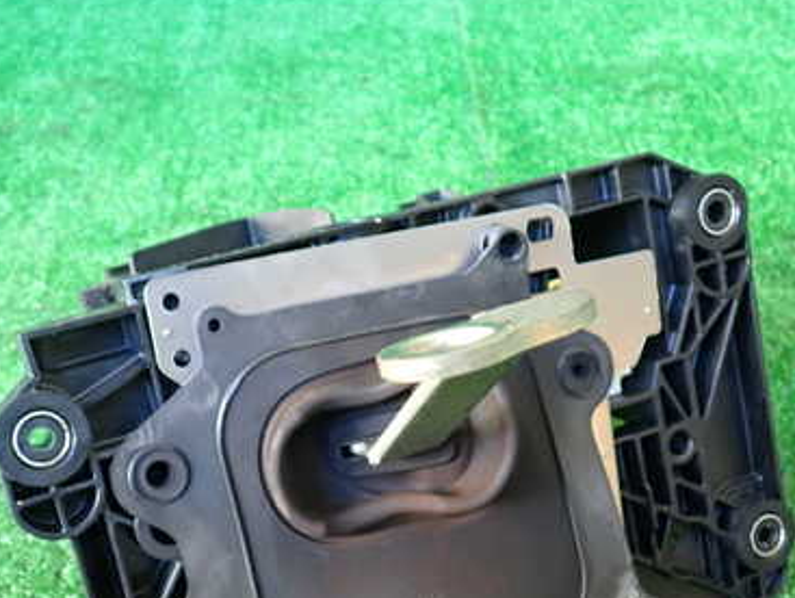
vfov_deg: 29.5
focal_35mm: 49
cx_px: 373
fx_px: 1126
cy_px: 405
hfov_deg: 38.9
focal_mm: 5.4
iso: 250
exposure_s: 1/30
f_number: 2.3
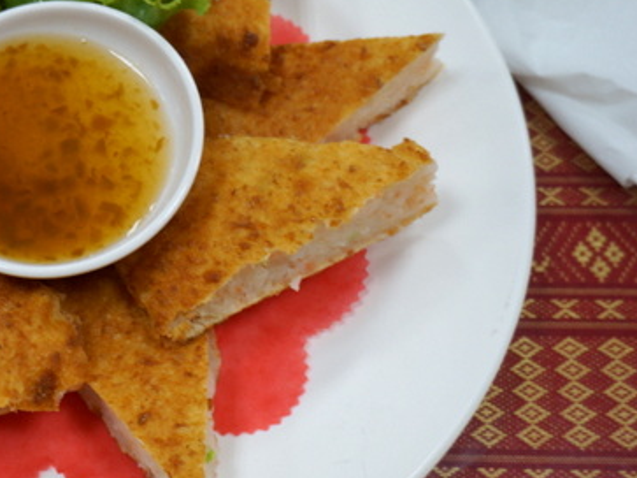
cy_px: 206
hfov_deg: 30.6
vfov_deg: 24.0
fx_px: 1122
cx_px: 89
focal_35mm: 61
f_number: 4.5
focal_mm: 24
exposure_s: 1/60
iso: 320
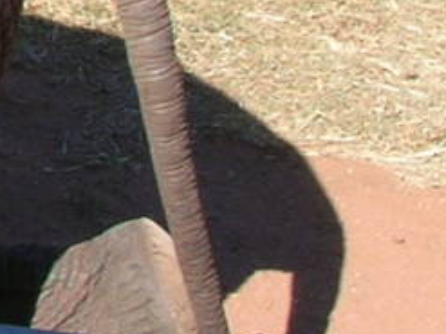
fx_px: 3838
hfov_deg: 6.2
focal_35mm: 298
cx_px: -858
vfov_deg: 4.9
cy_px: -394
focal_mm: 7.7
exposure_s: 1/142
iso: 50
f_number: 5.4
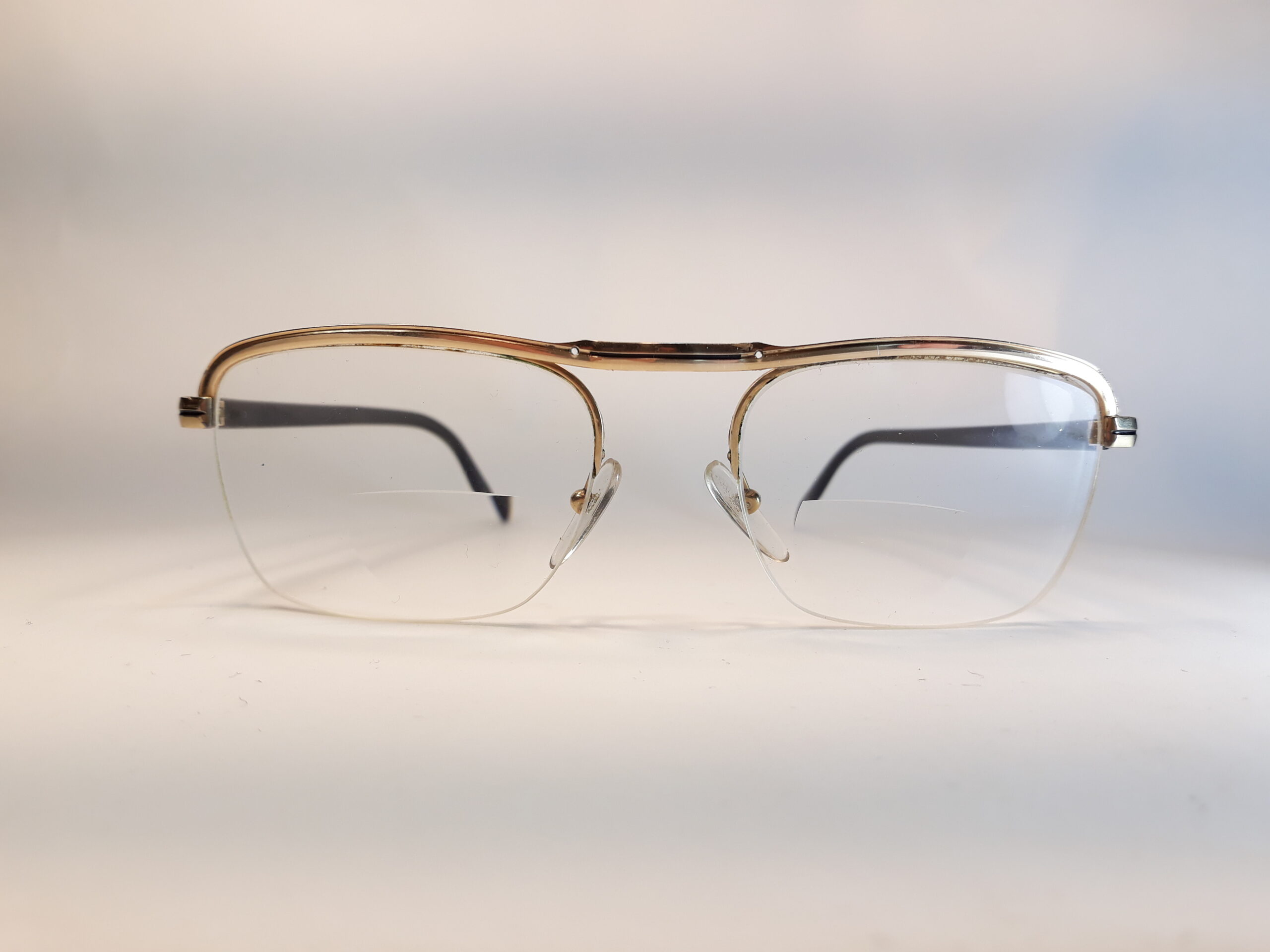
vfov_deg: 51.4
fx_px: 991
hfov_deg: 65.3
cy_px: 476
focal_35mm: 27
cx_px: 635
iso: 40
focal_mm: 3.71
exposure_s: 1/438
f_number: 1.7
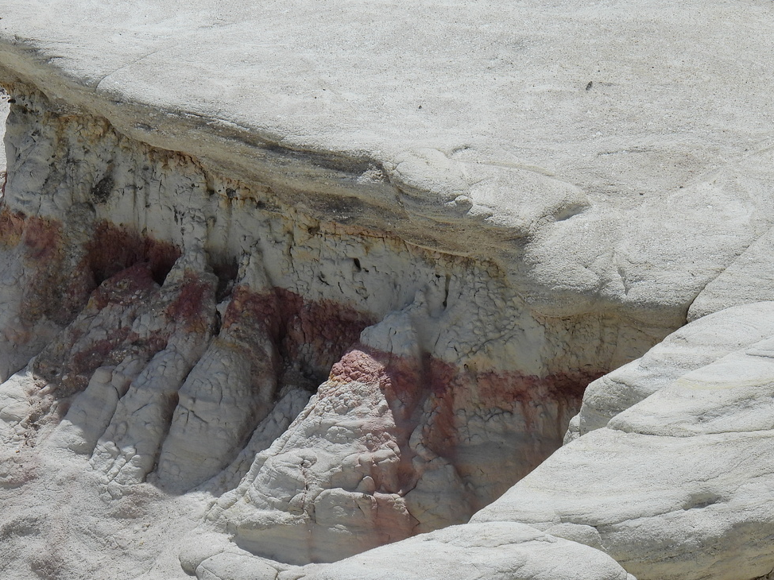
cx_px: 354
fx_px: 10283
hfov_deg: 4.3
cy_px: 379
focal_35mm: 460
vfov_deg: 3.2
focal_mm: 62.5
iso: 100
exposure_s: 1/1250
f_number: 5
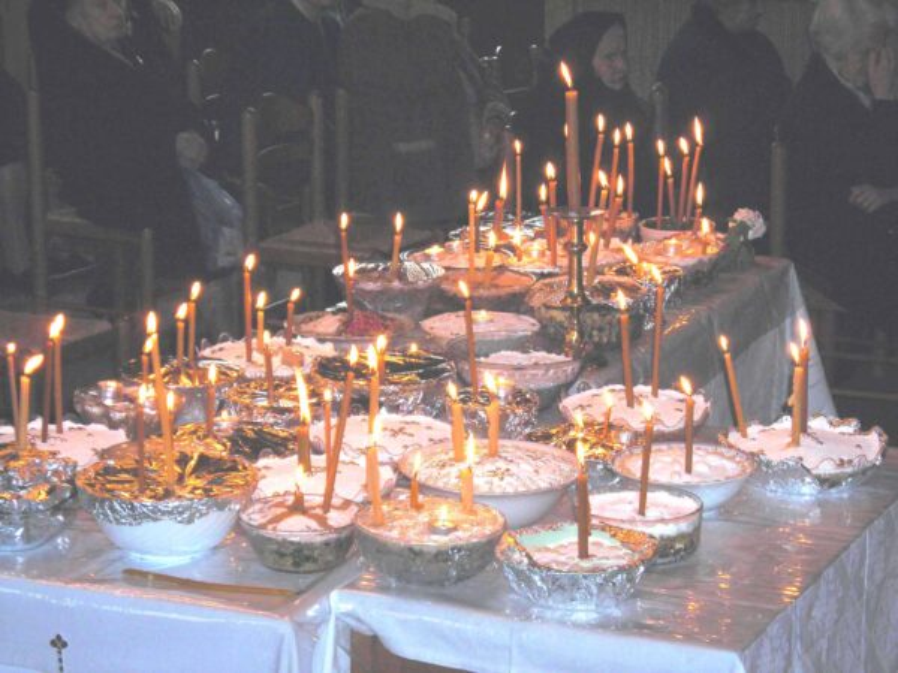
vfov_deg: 14.4
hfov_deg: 19.1
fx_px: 2672
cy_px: 336
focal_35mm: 103
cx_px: 449
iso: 91
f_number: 4.9
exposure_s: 1/60.1
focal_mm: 17
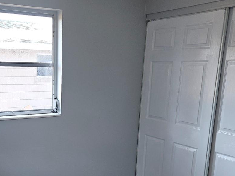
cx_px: 68
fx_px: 319
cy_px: 141
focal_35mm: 47
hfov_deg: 39.7
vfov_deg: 30.1
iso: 50
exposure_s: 1/60
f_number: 1.8
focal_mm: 5.4
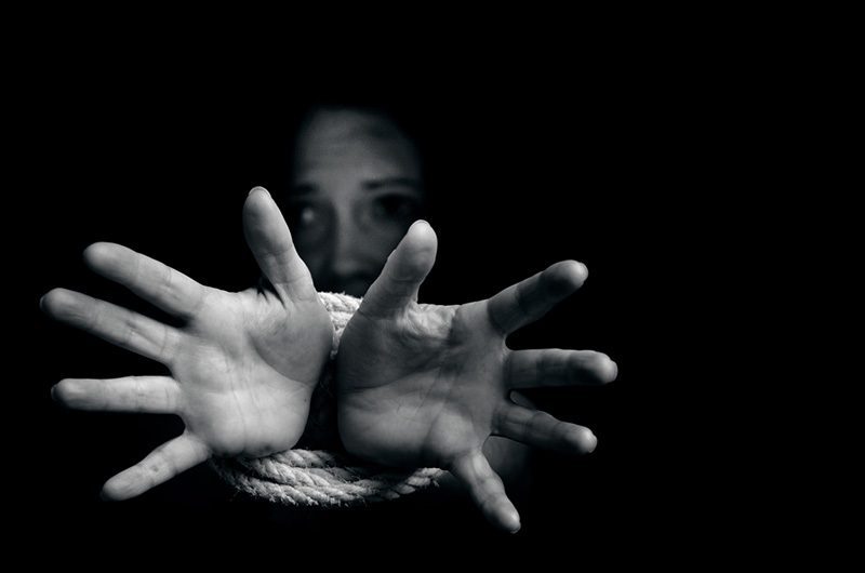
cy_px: 286
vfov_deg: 8.9
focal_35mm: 153
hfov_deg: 13.4
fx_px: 3669
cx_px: 432
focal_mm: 102
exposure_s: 1/80
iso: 400
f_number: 4
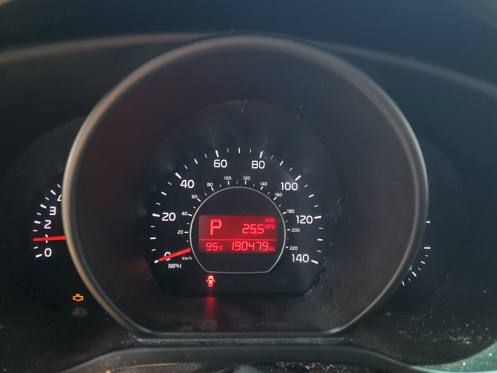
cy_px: 186
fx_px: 373
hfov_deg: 67.3
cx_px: 248
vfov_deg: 53.1
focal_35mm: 26
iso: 61
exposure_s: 1/60.2
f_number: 1.5
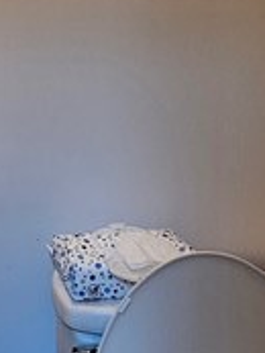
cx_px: -110
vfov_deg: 24.6
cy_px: 35
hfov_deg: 17.6
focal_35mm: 77
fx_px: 785
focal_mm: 2.2
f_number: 2.2
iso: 100
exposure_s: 1/60
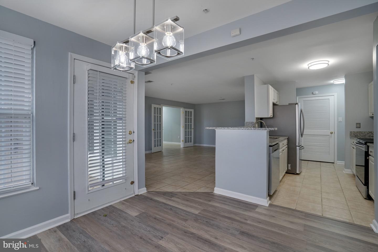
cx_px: 189
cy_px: 126
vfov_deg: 73.8
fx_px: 168
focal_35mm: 16
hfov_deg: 96.7
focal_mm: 16
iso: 1250
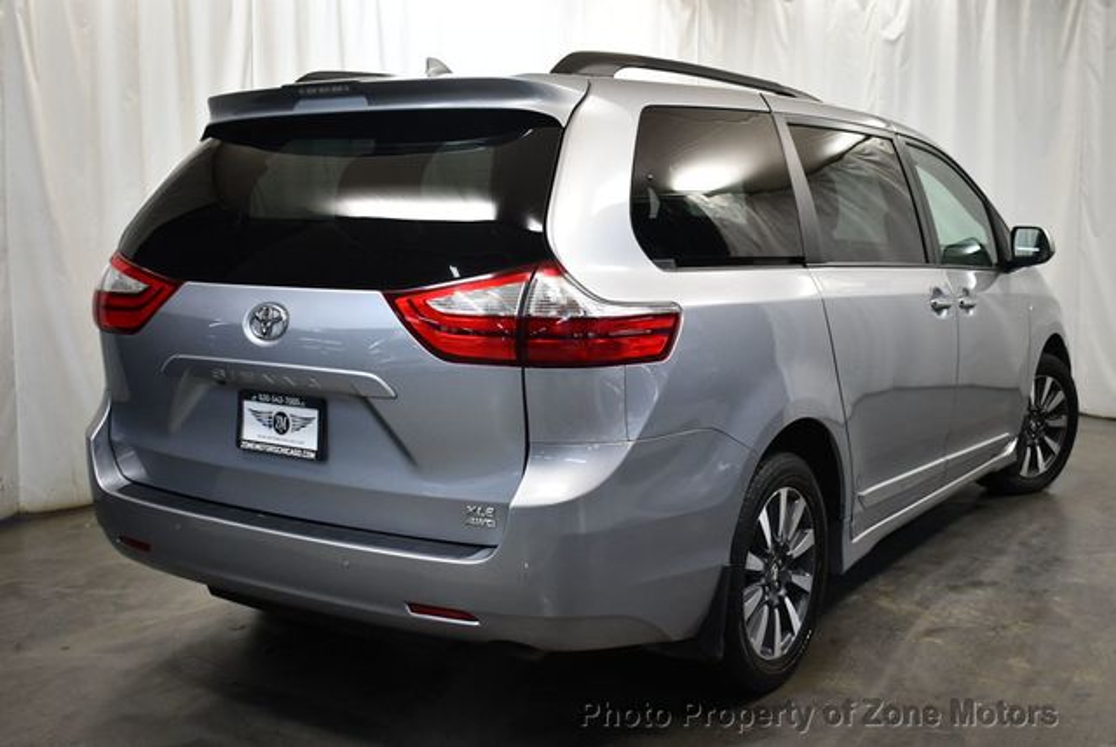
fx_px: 1365
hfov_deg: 44.5
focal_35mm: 44
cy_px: 374
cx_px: 558
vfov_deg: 30.6
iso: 900
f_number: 3.8
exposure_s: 1/125
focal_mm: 22
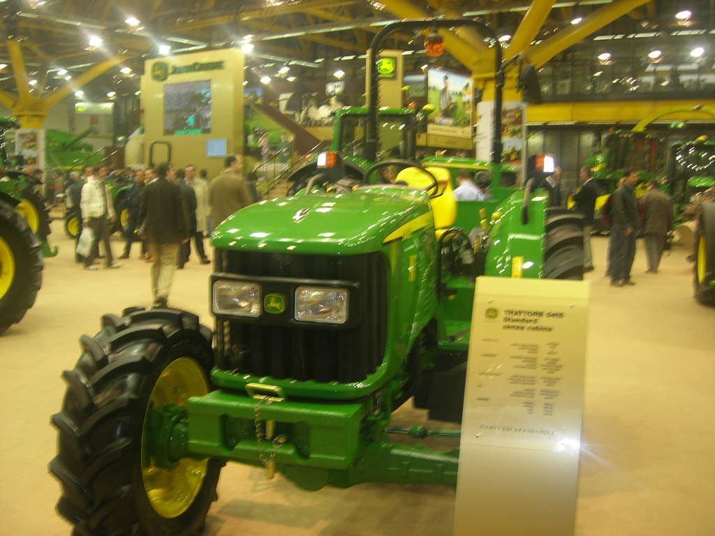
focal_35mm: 38
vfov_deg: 37.7
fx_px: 785
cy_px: 268
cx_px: 358
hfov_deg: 49.0
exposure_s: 1/30
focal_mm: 7.8
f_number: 2.8
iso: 64
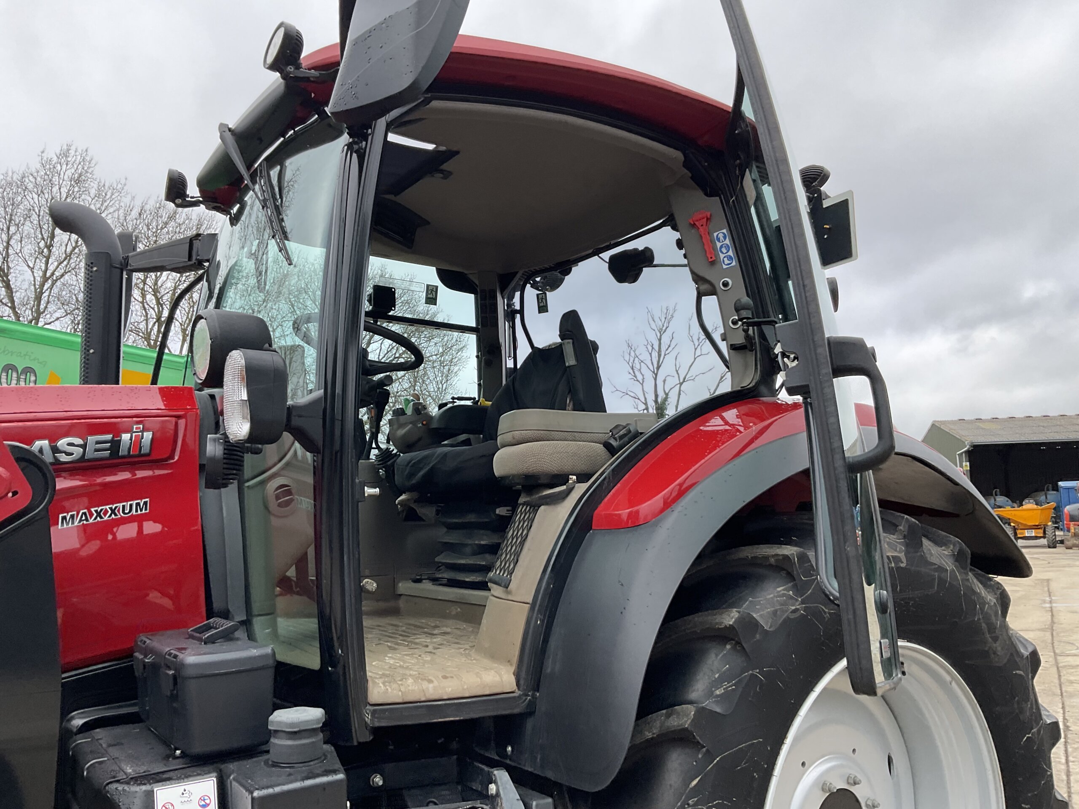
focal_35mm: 29
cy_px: 404
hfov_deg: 61.7
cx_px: 540
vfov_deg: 48.2
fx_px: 904
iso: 16
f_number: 1.8
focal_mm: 3
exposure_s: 1/568
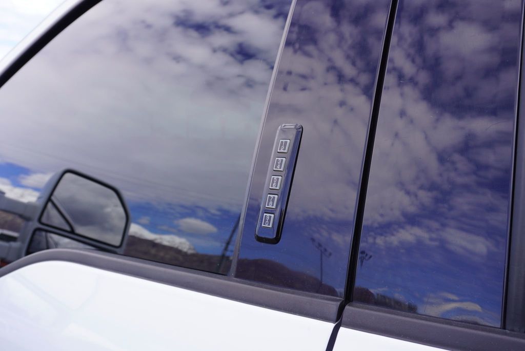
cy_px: 176
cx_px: 262
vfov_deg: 41.8
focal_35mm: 32
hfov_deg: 59.5
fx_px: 460
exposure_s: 1/100
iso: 100
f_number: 6.3
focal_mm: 21
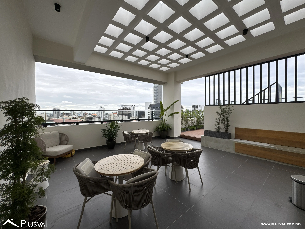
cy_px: 114
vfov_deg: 85.7
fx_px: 123
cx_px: 152
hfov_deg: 102.1
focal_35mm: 14
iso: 40
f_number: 2.2
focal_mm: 2.22
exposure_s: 1/366
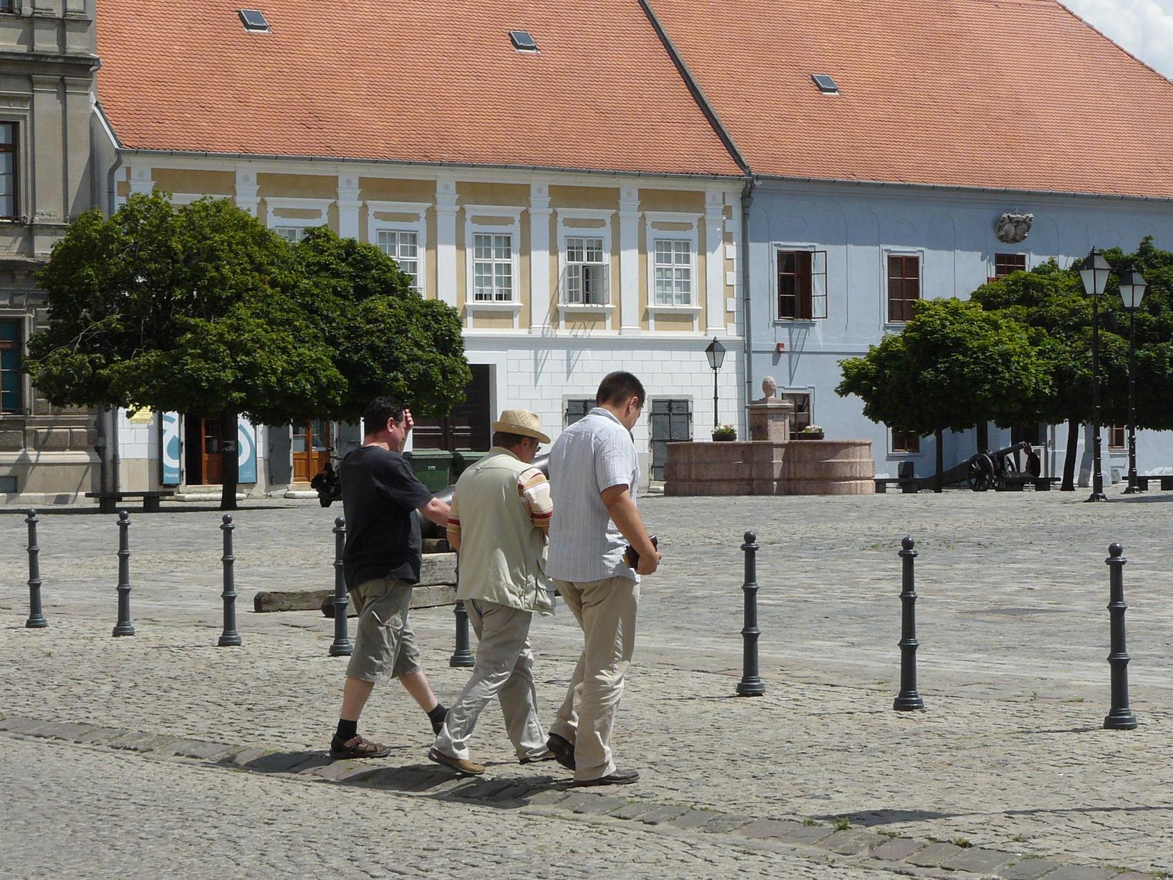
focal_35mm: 98
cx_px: 586
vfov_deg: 15.1
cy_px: 440
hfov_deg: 20.0
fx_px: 3321
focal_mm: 13.7
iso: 100
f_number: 6.3
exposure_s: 1/500
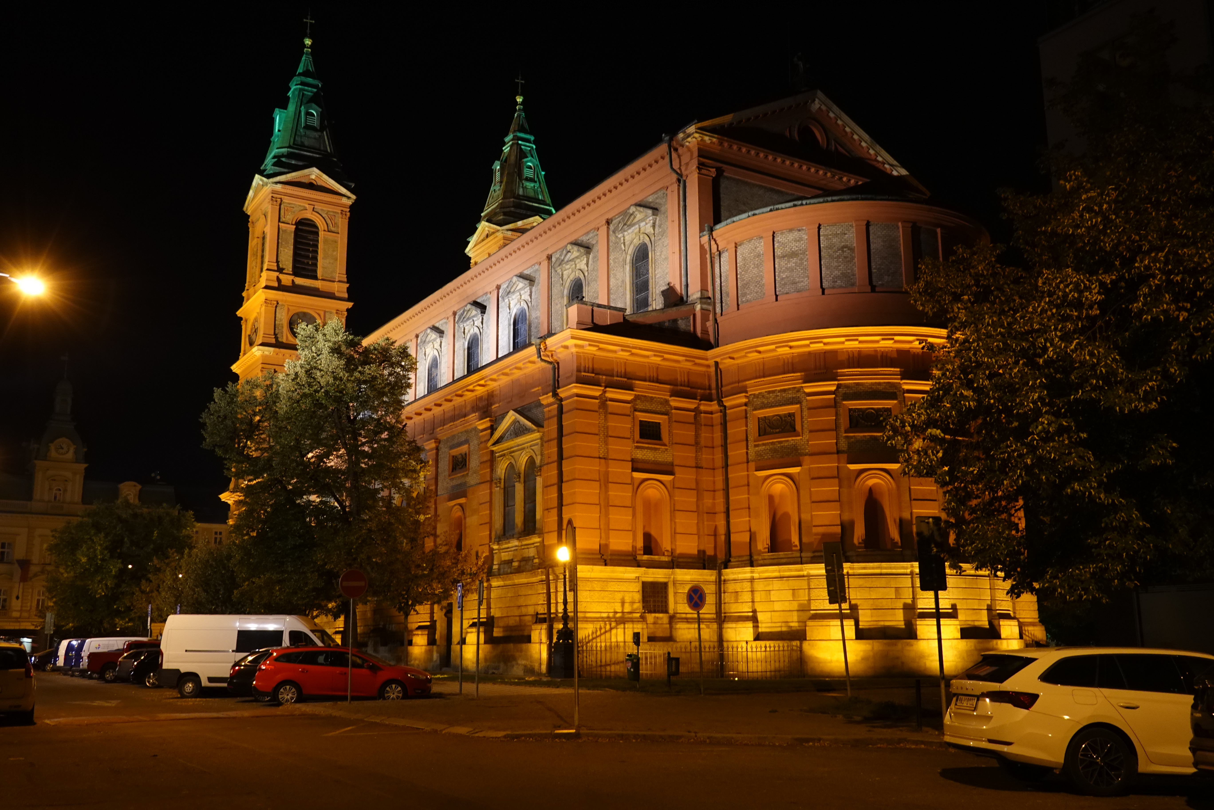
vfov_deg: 38.9
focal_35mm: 34
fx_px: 1146
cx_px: 607
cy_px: 405
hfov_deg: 55.8
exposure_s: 1/8
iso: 1000
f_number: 3.5
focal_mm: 12.76
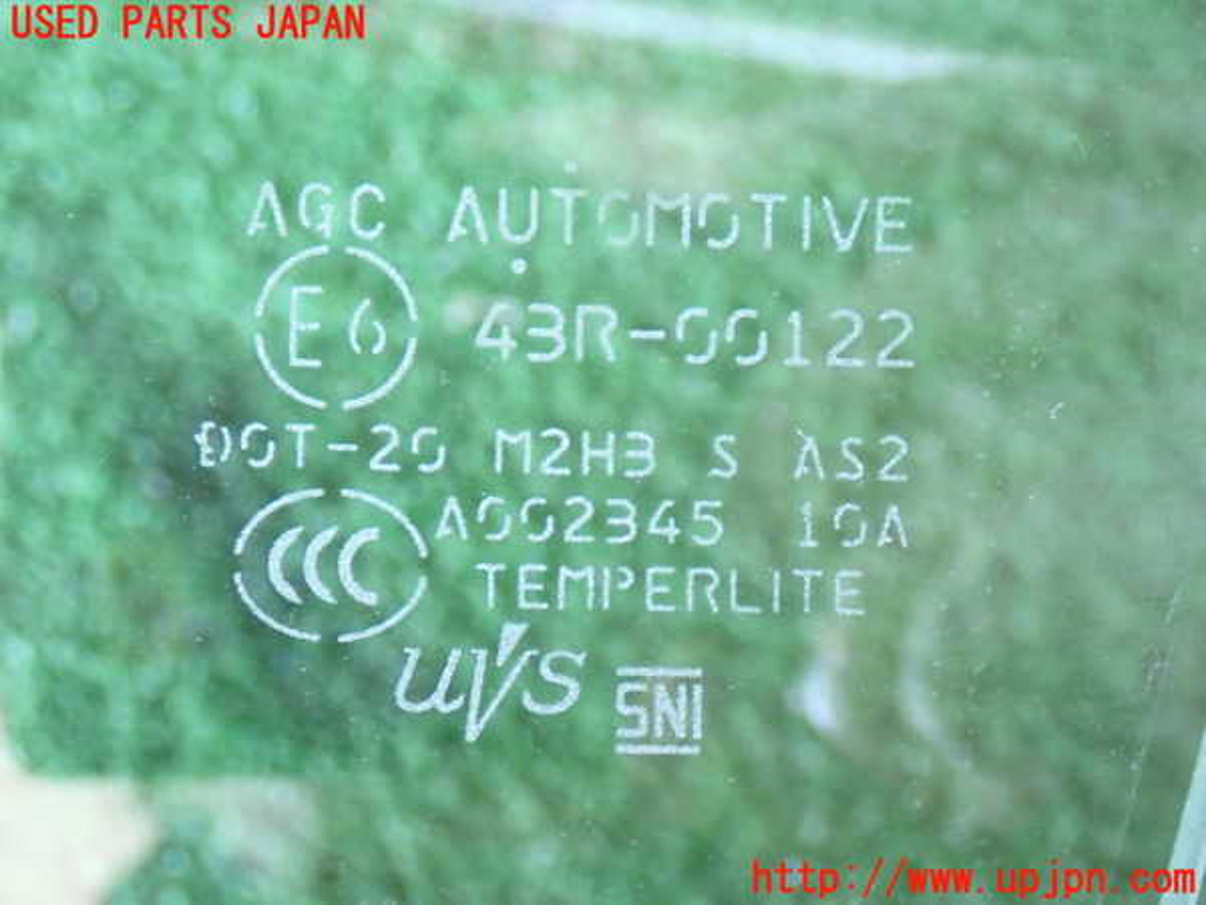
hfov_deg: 27.4
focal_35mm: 71
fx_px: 2474
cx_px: 603
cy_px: 452
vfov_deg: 20.7
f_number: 3.9
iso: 1000
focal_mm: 12.73
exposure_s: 1/15
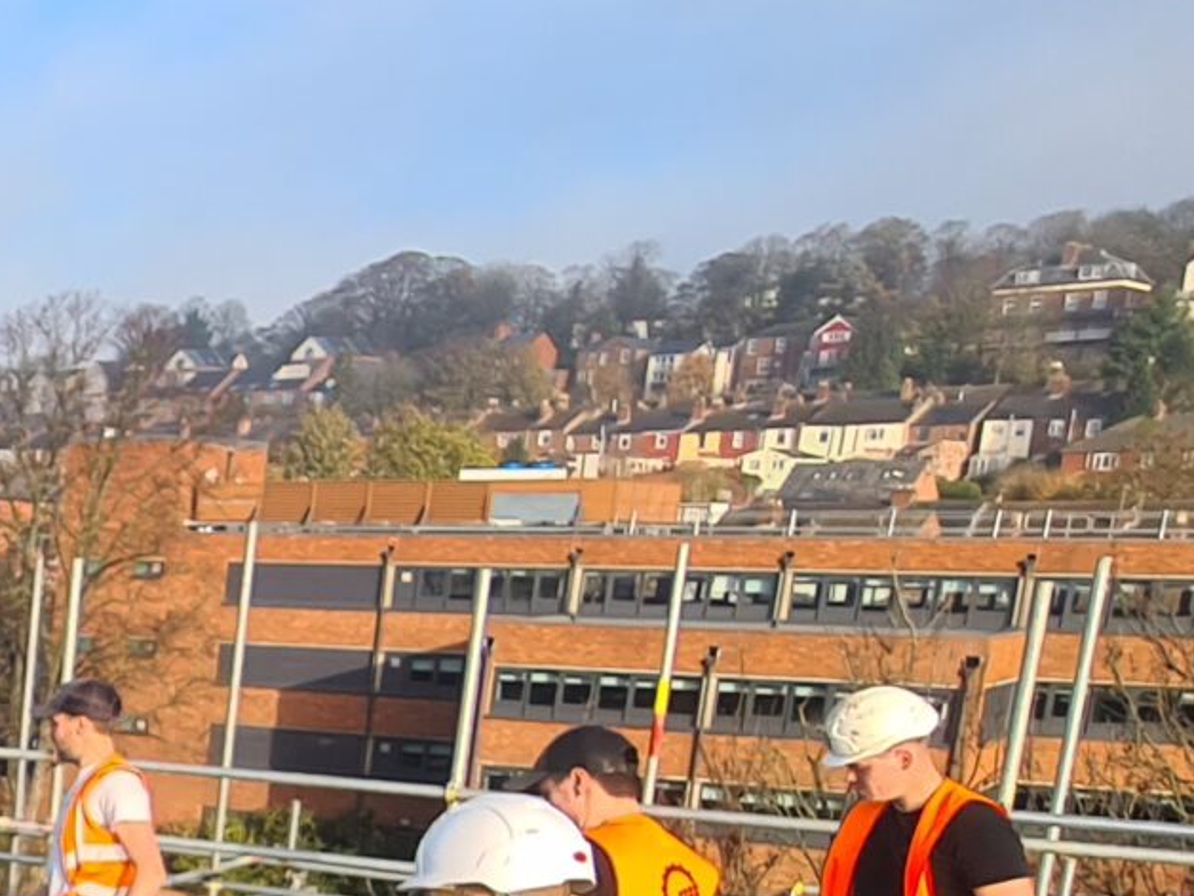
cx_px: -722
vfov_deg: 26.0
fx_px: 1828
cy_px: 917
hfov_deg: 24.8
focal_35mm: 53
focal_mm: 2.2
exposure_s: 1/732
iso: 50
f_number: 2.2
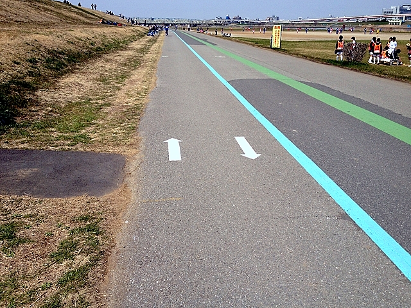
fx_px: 416
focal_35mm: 35
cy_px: 154
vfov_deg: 40.7
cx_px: 206
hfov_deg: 52.6
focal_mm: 4.28
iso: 64
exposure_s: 1/2304
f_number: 2.4
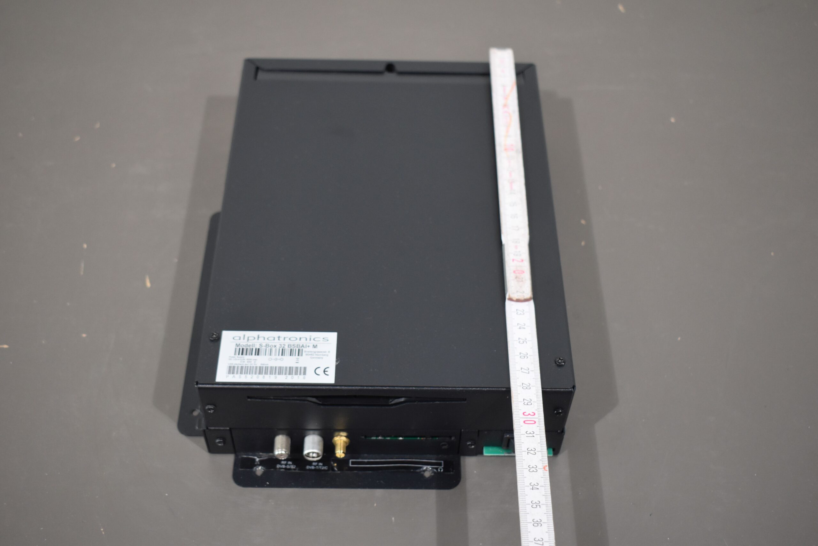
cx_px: 409
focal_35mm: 45
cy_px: 273
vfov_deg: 29.9
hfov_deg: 43.6
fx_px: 1022
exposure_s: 1/125
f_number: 4.2
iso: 800
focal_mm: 30
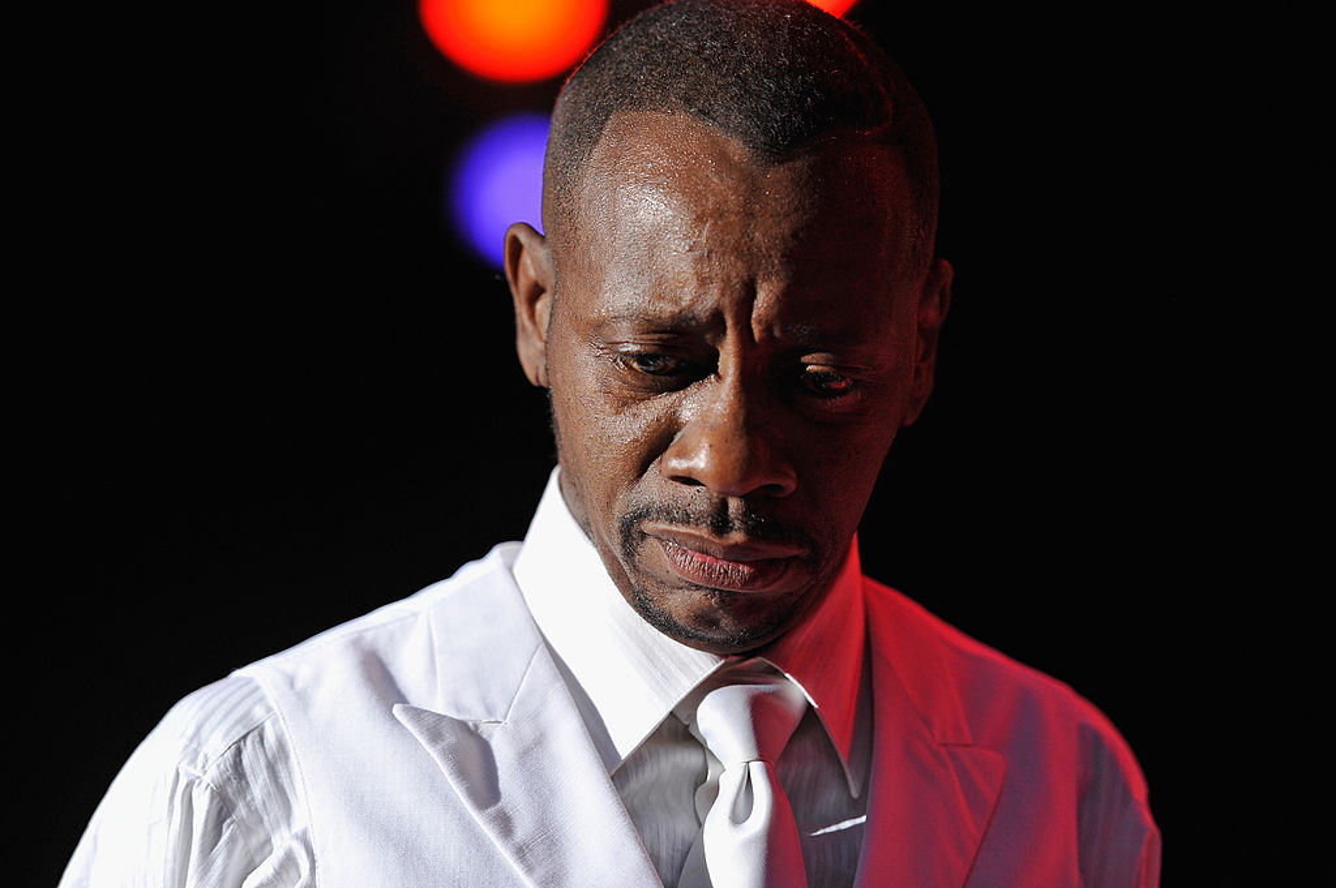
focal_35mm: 165
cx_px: 668
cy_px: 444
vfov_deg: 8.3
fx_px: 6118
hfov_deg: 12.5
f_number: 2.8
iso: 1250
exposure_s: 1/250
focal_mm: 165
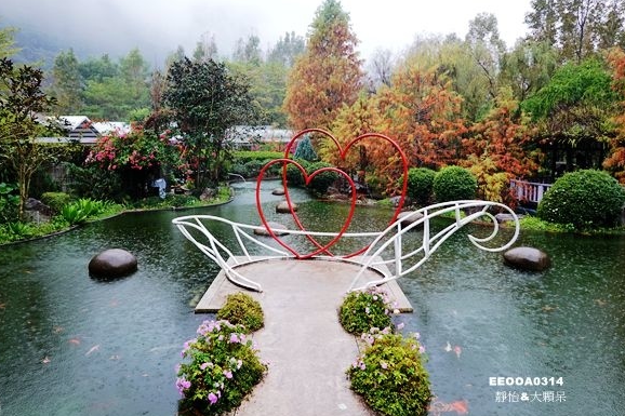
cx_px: 305
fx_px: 469
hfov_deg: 67.4
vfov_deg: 47.9
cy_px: 196
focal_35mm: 27
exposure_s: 1/50
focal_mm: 9
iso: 125
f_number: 2.8
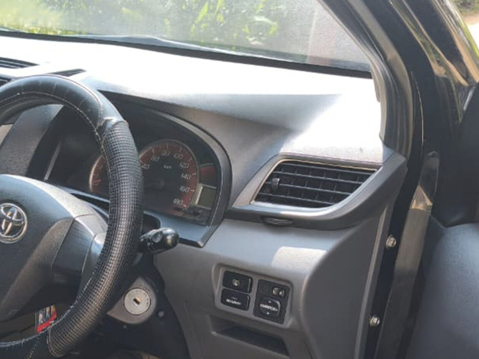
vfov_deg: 29.2
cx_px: 57
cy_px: 344
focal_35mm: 47
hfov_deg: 38.0
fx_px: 650
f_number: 1.6
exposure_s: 1/2663
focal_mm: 6.57
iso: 50
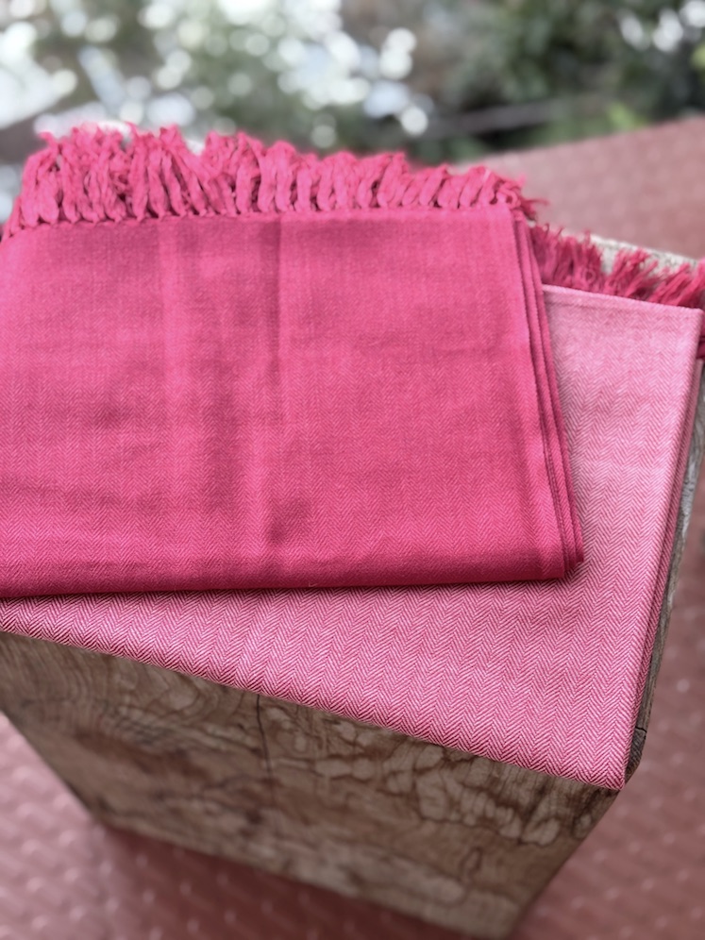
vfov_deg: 39.7
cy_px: 470
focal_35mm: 48
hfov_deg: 30.3
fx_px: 1303
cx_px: 352
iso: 100
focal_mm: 6.76
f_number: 1.78
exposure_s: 1/76
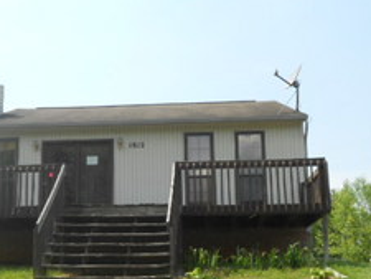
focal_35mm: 57
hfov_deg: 33.3
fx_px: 611
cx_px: 112
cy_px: 195
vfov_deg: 25.5
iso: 80
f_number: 3.9
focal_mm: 6.7
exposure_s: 1/640
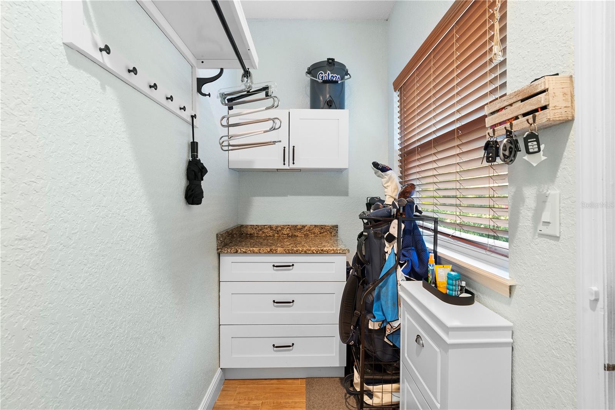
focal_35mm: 16
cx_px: 308
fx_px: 273
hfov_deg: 96.7
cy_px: 205
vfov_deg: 73.7
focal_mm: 16
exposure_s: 1/2.5
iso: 800
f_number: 8
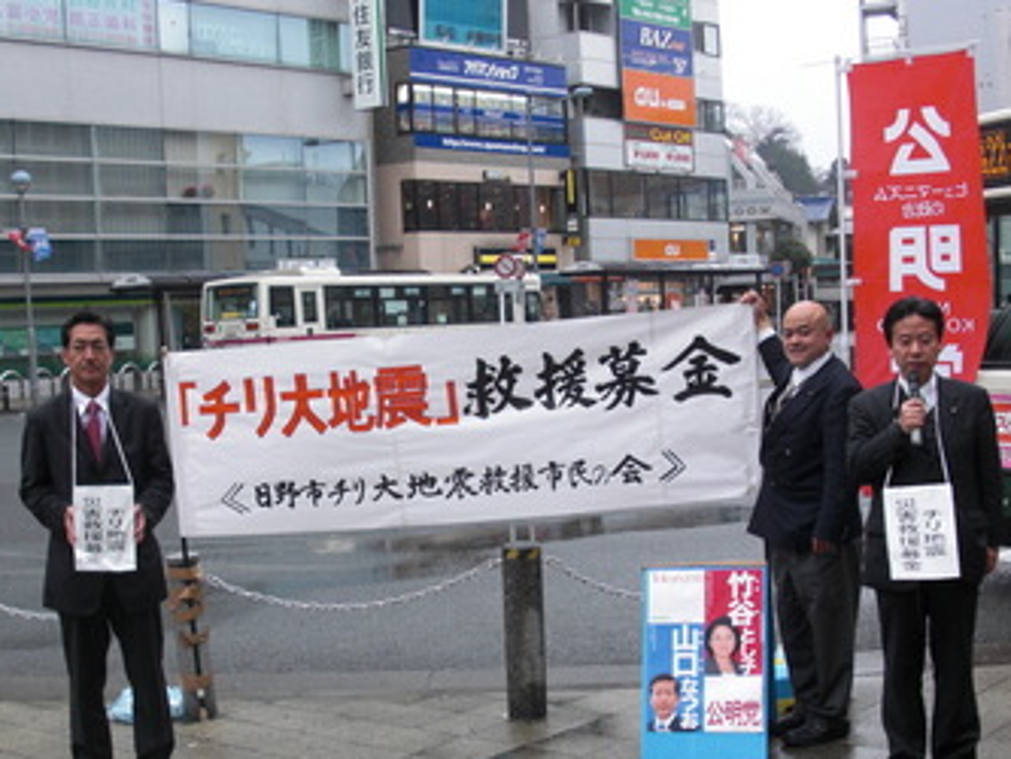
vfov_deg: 26.9
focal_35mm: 54
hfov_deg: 35.5
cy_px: 496
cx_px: 434
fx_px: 1578
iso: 50
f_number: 2.8
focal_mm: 6.3
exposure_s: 1/100
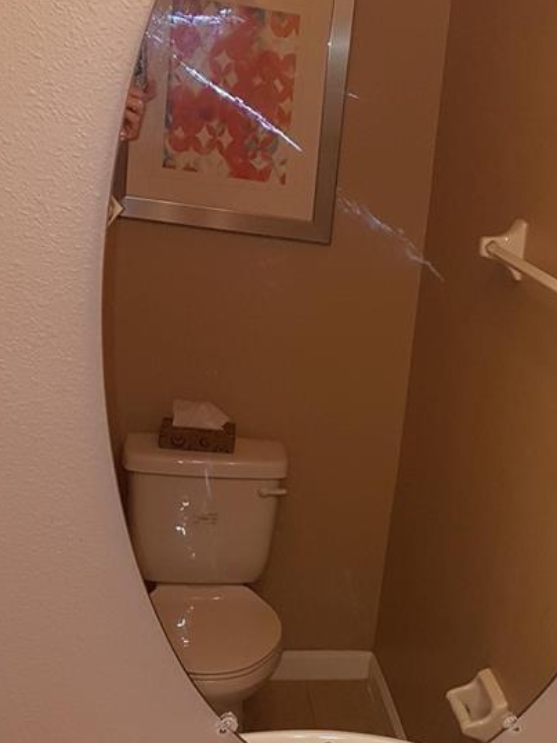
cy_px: 534
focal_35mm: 58
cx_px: 540
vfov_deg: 32.8
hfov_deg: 24.2
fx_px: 1245
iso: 100
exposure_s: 1/60
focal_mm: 4.2
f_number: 1.7
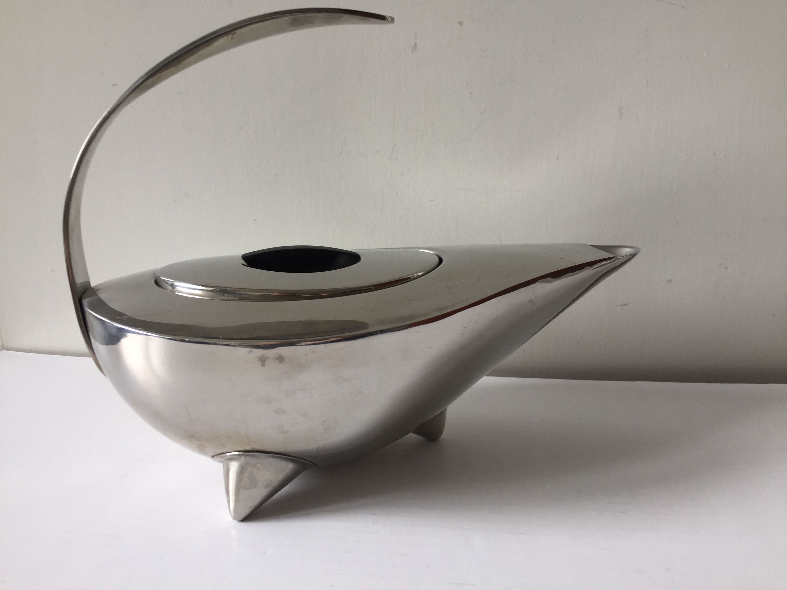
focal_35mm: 29
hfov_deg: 61.7
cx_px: 394
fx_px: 659
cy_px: 295
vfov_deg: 48.2
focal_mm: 4.15
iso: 32
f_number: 2.2
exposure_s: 1/50
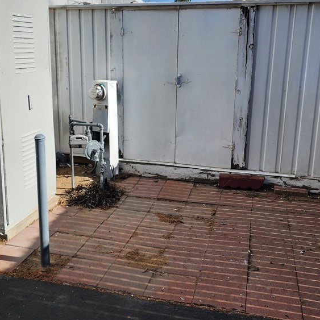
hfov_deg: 44.9
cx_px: 142
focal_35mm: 37
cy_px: 118
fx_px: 387
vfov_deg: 44.5
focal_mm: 6.4
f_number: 1.8
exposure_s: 1/1099
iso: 12
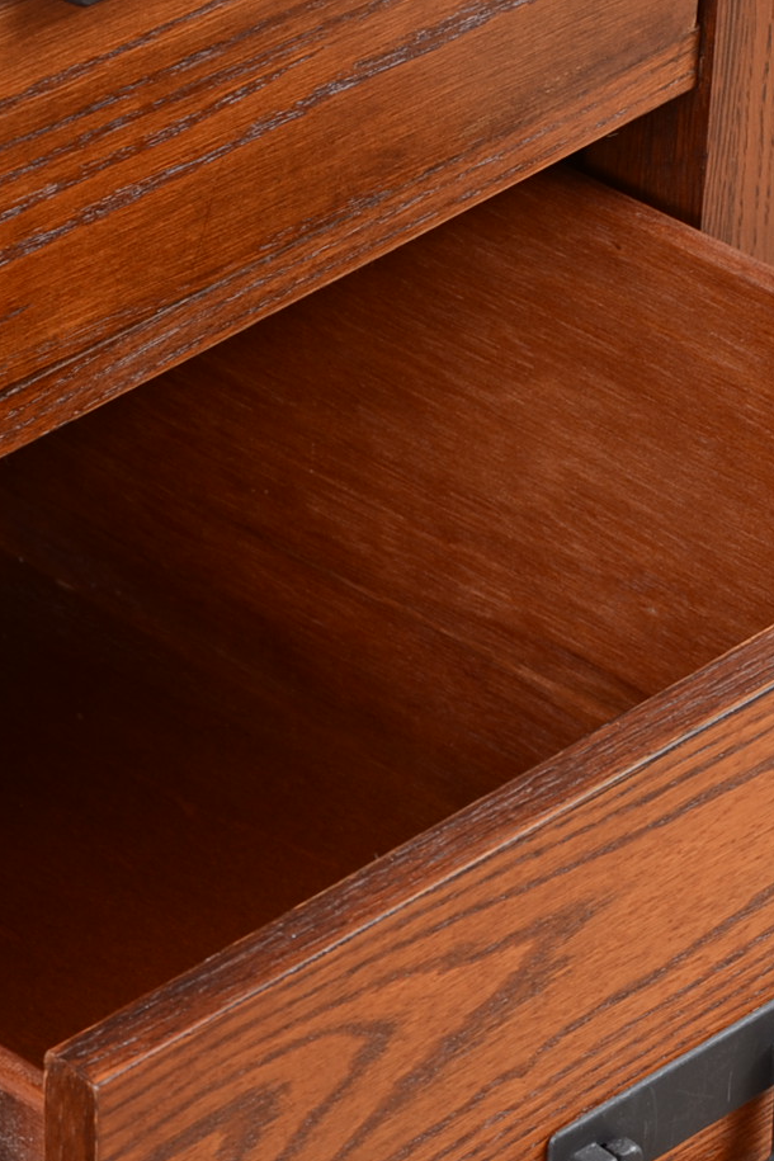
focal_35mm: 250
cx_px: 8
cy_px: 896
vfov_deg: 8.2
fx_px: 8062
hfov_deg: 5.5
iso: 125
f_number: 8
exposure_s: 1/80
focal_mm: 62
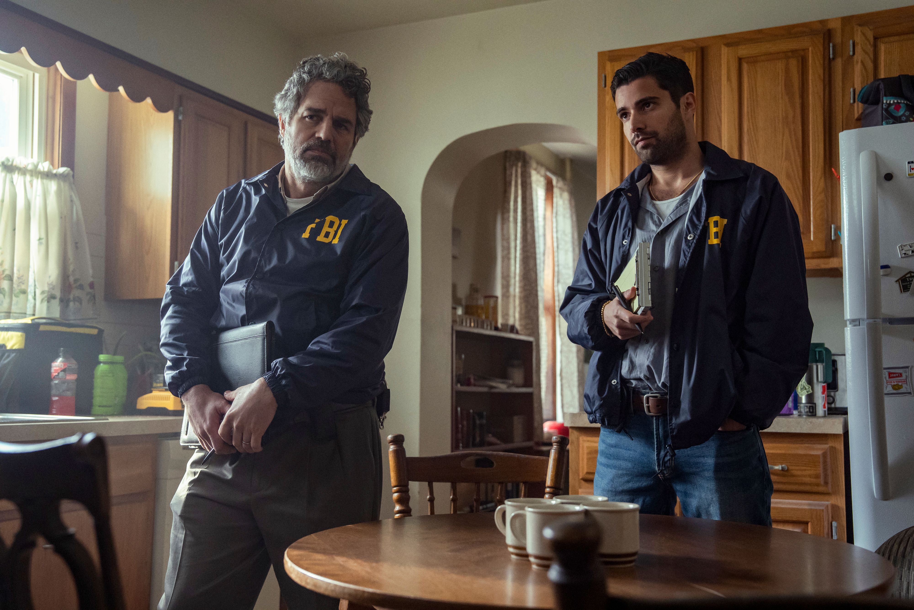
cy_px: 305
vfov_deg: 35.1
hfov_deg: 50.7
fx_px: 965
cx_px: 457
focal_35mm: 38
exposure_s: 1/250
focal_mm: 38
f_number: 3.5
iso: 3200
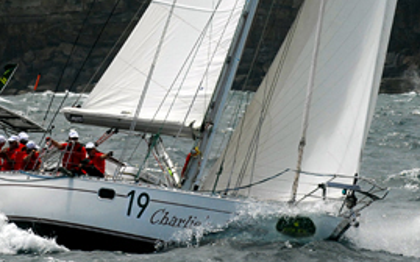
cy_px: 20
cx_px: 198
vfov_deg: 2.0
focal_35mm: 648
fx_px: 7416
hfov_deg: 3.2
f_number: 8.5
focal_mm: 190
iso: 400
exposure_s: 1/1000
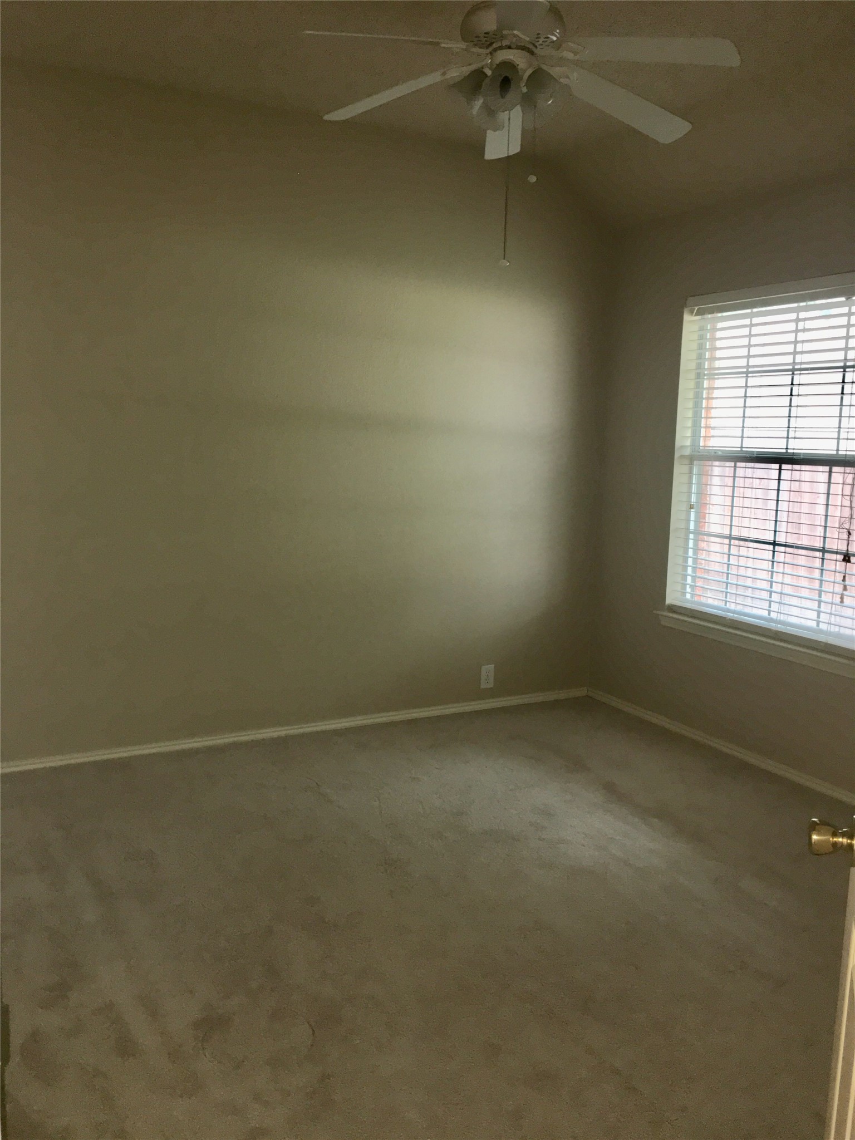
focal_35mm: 29
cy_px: 570
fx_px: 955
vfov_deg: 61.7
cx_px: 428
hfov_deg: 48.2
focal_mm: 4.15
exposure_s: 1/16
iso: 64
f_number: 2.2
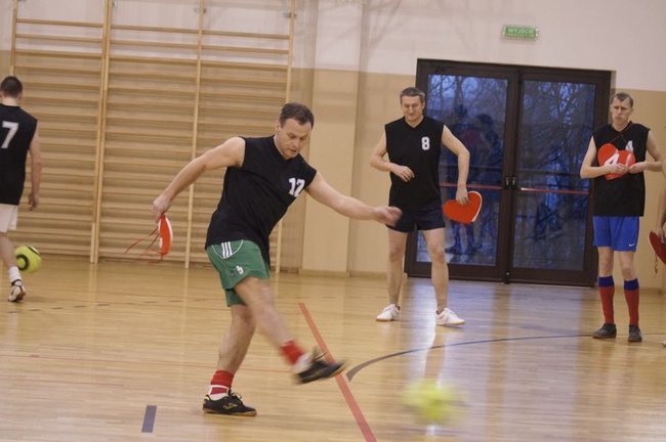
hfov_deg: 18.2
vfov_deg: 12.2
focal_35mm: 112
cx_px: 333
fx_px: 2079
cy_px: 221
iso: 3200
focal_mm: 75
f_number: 4.5
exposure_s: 1/100
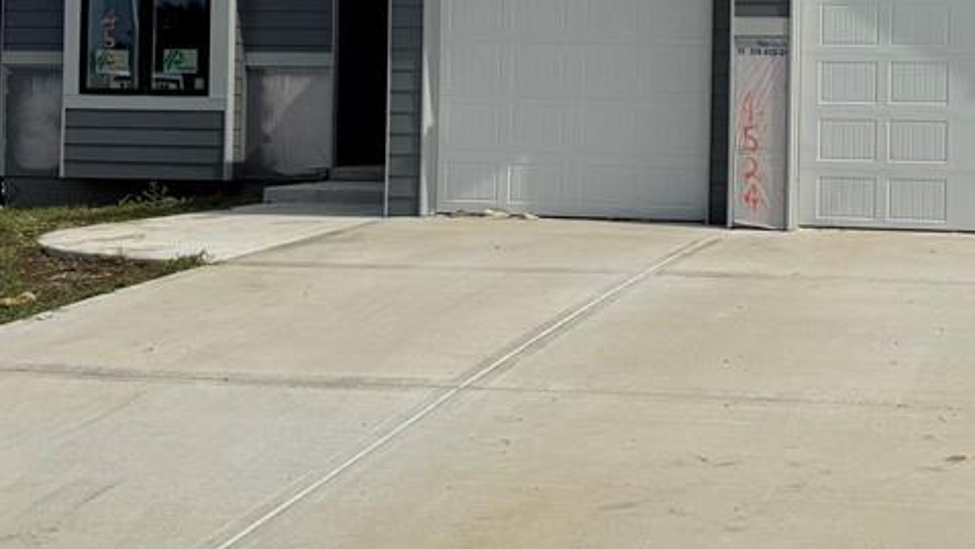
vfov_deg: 21.2
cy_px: 110
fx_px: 1448
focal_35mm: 56
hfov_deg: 35.4
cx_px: 849
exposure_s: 1/12346
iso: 80
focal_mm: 6.76
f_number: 1.78
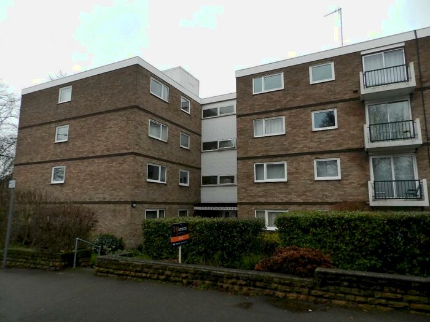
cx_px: 215
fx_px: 286
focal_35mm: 23
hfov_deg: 73.9
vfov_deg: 58.9
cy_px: 161
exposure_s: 1/100
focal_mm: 4
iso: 160
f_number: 3.4
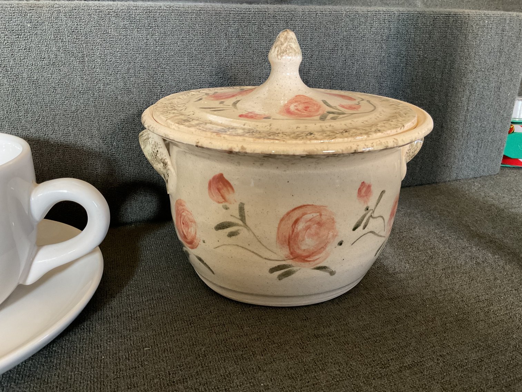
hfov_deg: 61.7
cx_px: 261
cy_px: 196
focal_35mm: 29
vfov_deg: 48.2
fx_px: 437
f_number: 1.8
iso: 250
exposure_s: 1/50
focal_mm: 3
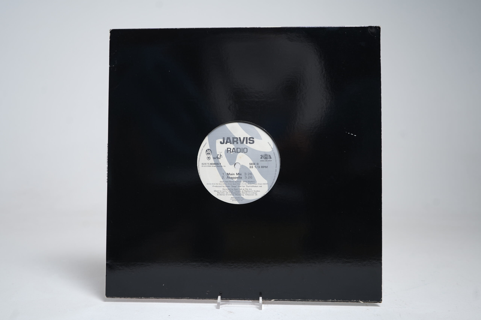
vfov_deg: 40.0
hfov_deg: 57.2
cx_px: 240
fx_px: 441
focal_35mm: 33
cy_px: 160
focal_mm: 33
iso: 64
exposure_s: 1/6
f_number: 5
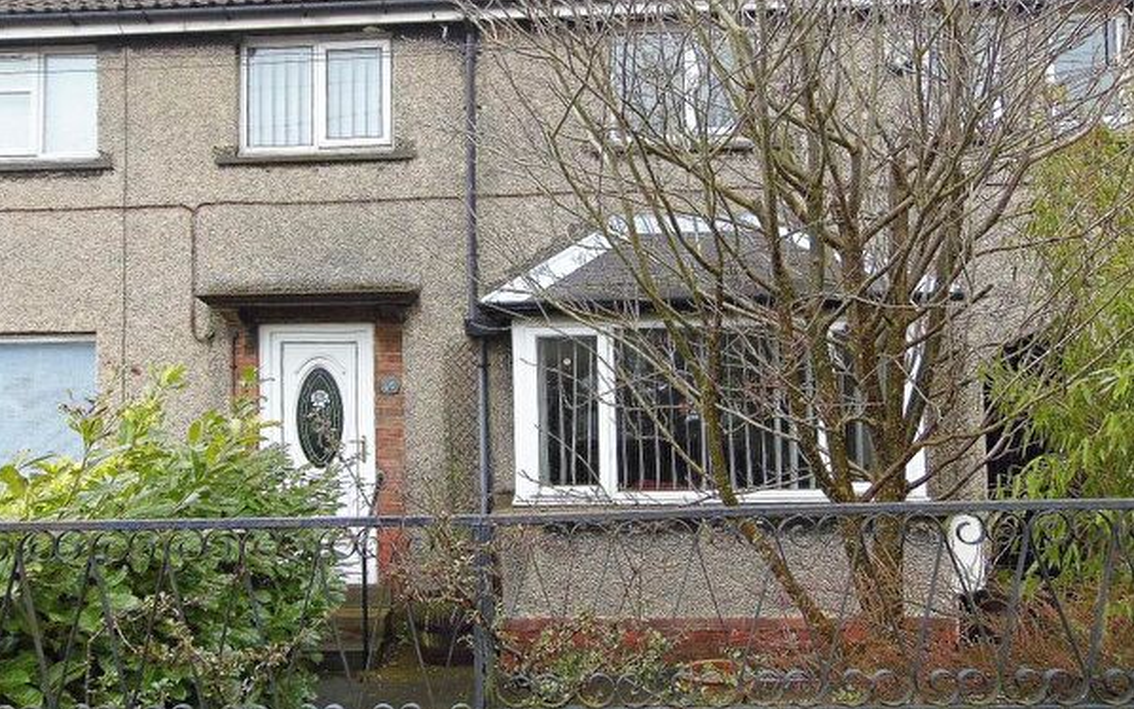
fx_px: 958
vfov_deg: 40.5
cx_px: 478
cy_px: 310
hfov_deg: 60.9
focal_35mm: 31
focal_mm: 4.5
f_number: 3
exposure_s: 1/250
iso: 100
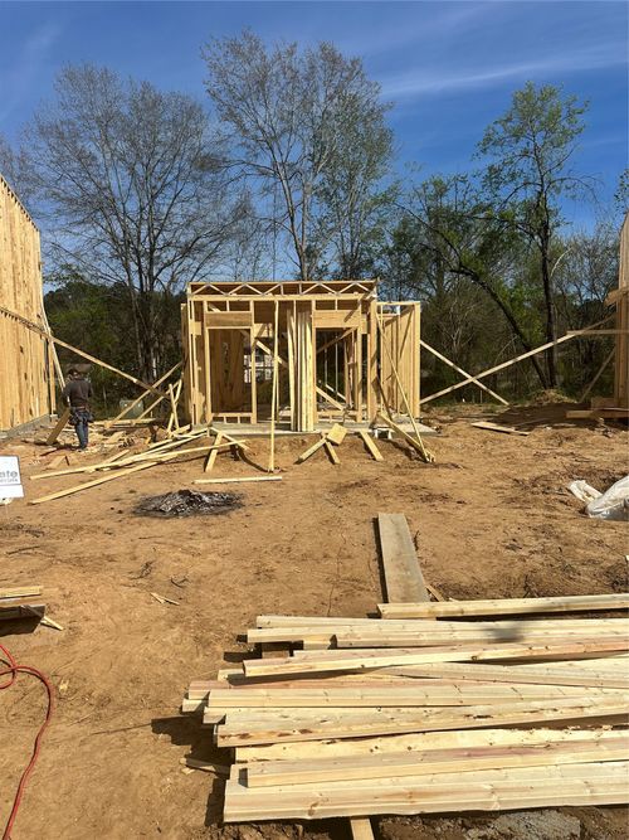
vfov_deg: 71.6
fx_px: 582
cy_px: 420
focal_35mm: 24
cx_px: 314
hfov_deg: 56.8
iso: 80
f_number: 1.78
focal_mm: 6.86
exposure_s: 1/8929
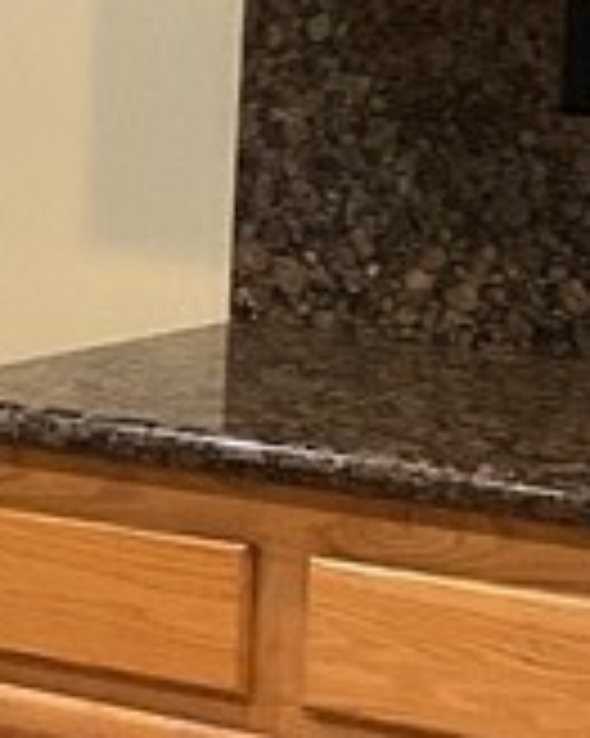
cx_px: -932
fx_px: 3867
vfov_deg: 10.9
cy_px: 378
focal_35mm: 177
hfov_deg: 7.9
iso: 200
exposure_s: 1/60
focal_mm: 3
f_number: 1.8
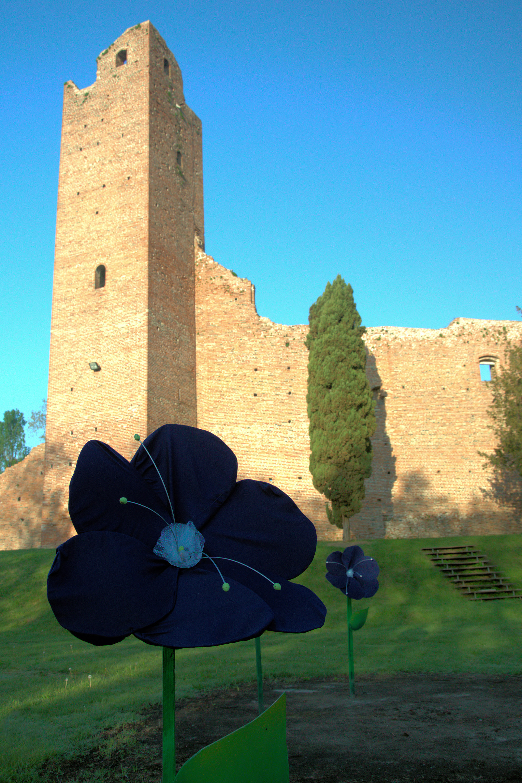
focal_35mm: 33
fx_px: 717
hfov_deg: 40.0
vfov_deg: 57.2
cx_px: 261
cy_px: 392
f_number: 6.3
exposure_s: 1/160
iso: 400
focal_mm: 22
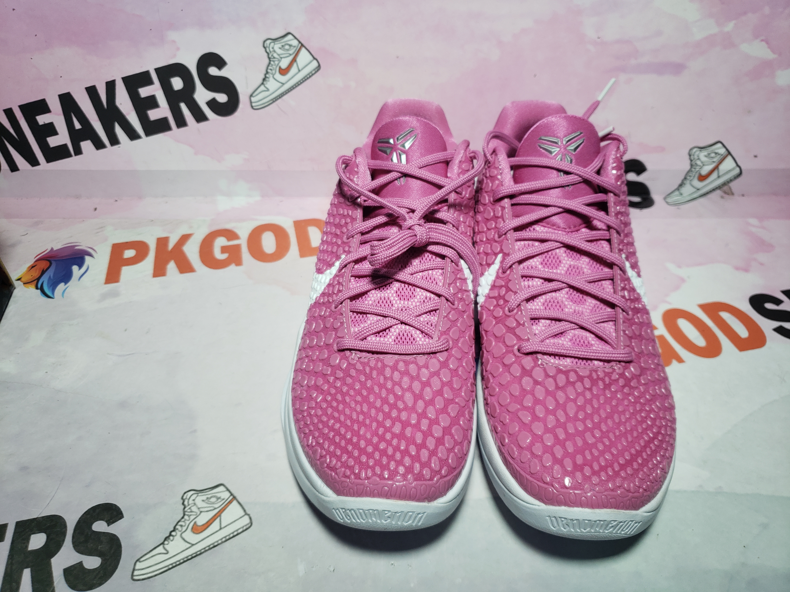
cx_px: 395
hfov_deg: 67.3
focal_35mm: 26
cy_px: 296
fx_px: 593
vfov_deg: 53.1
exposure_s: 1/455
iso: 50
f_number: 1.5
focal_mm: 4.3
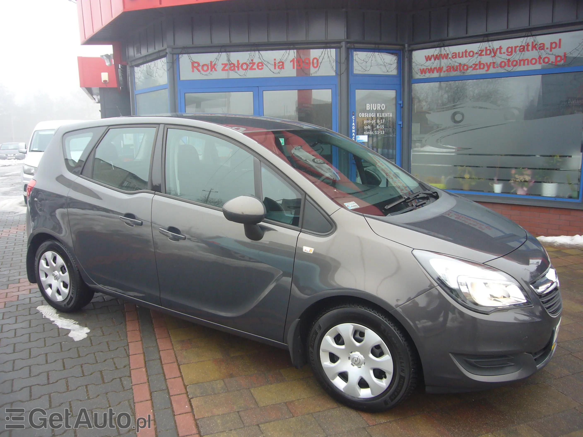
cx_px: 292
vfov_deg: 49.7
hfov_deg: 63.4
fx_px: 472
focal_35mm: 28
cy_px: 218
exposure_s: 1/50
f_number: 2.8
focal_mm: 4.6
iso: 80
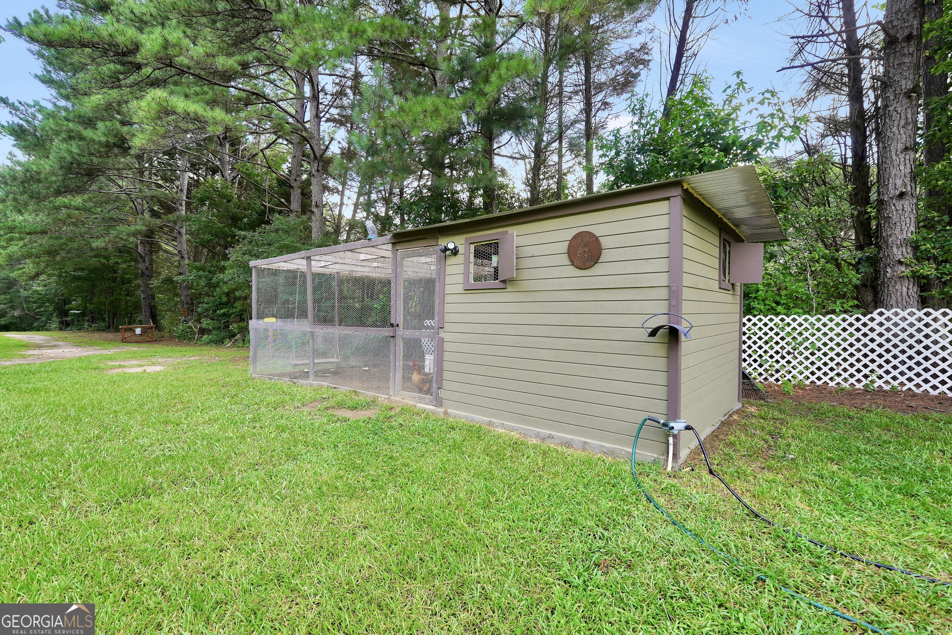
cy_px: 318
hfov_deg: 100.4
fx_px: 397
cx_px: 476
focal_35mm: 15
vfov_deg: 77.3
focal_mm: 10
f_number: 5
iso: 100
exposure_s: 1/80
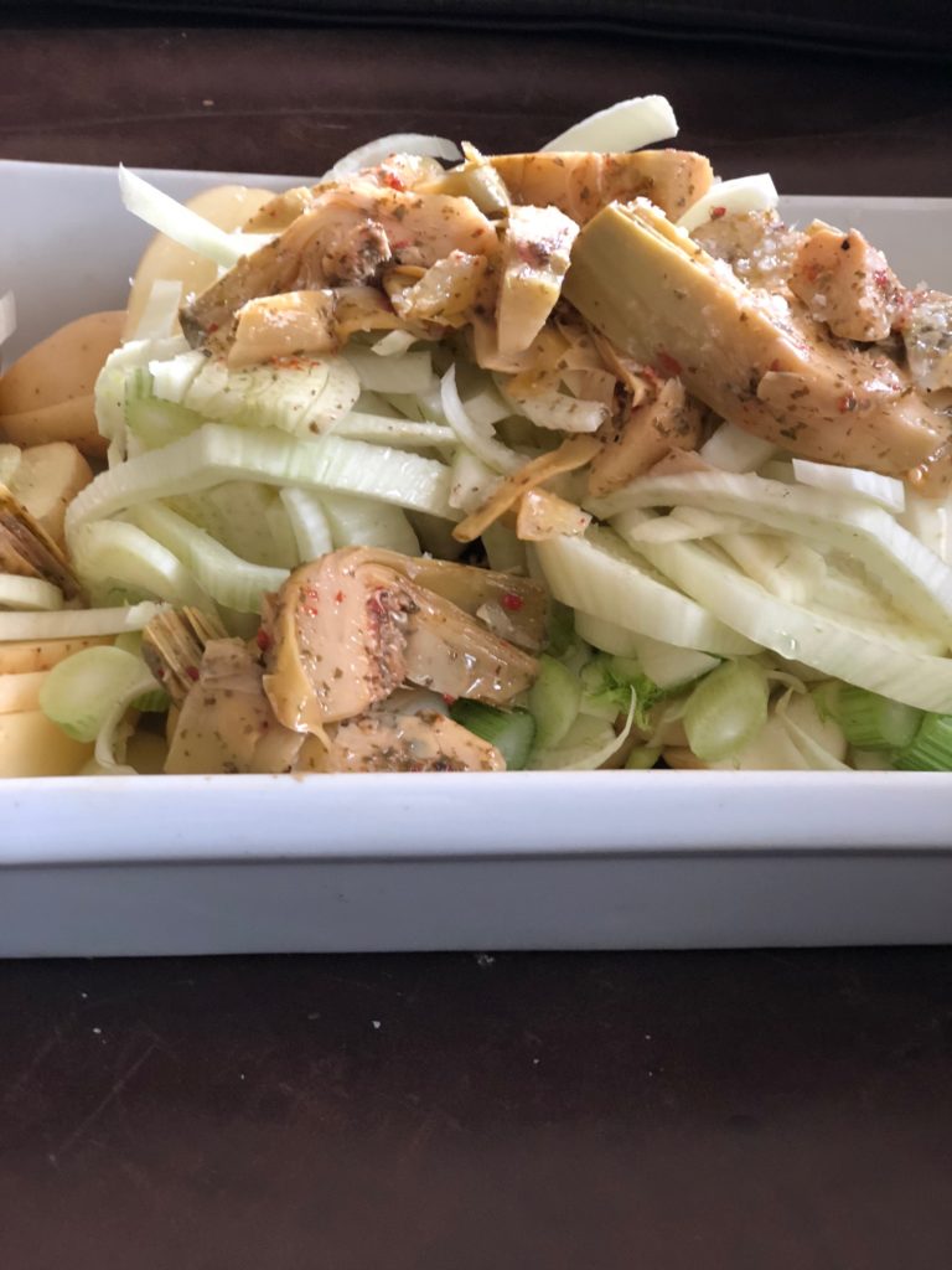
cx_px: 476
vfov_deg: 33.8
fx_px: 2090
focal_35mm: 57
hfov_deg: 25.7
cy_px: 635
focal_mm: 6.6
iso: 320
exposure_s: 1/50
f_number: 2.8
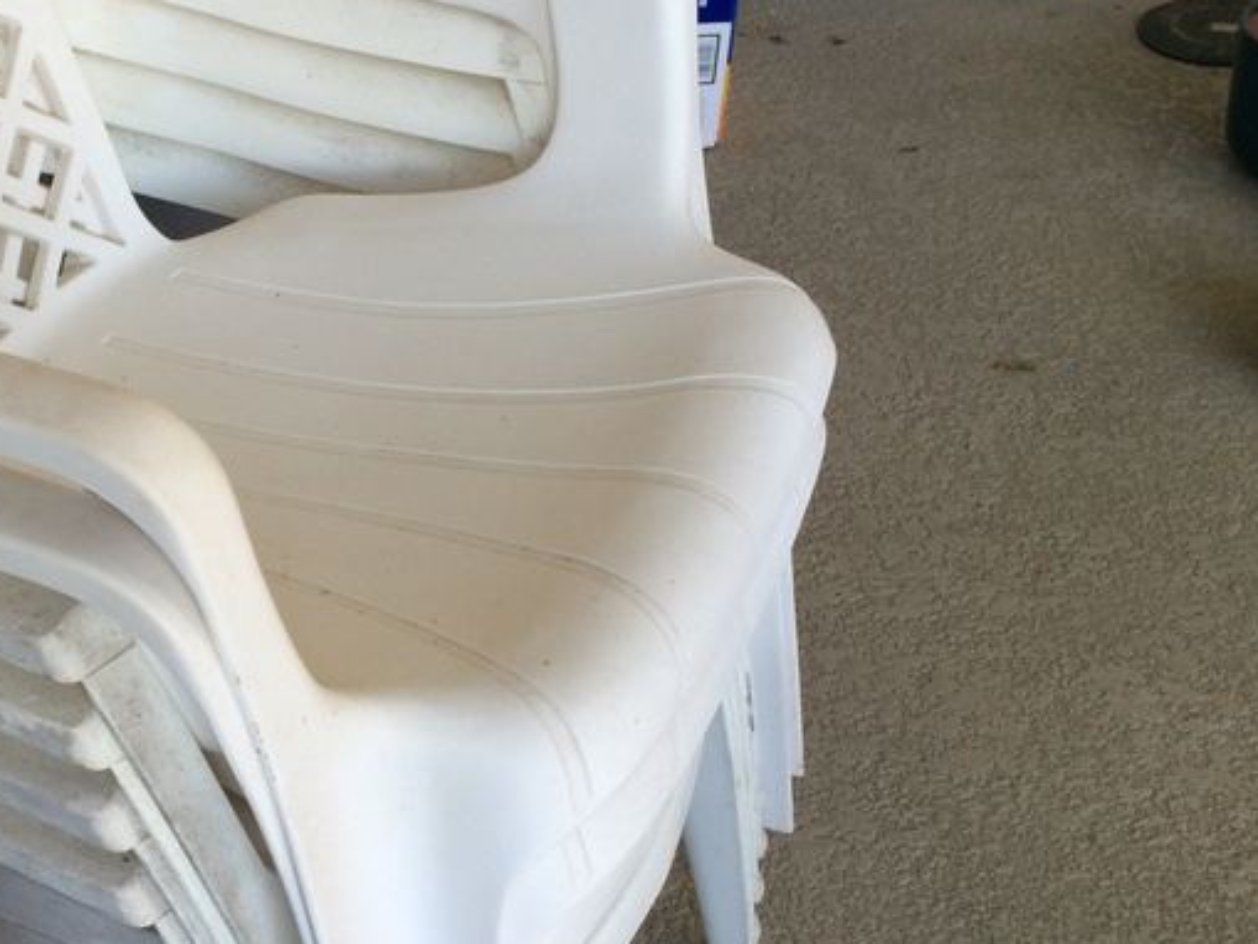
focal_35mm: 53
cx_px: 185
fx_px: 1927
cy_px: 498
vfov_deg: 27.5
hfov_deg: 34.6
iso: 50
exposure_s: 1/120
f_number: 2.2
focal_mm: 4.12
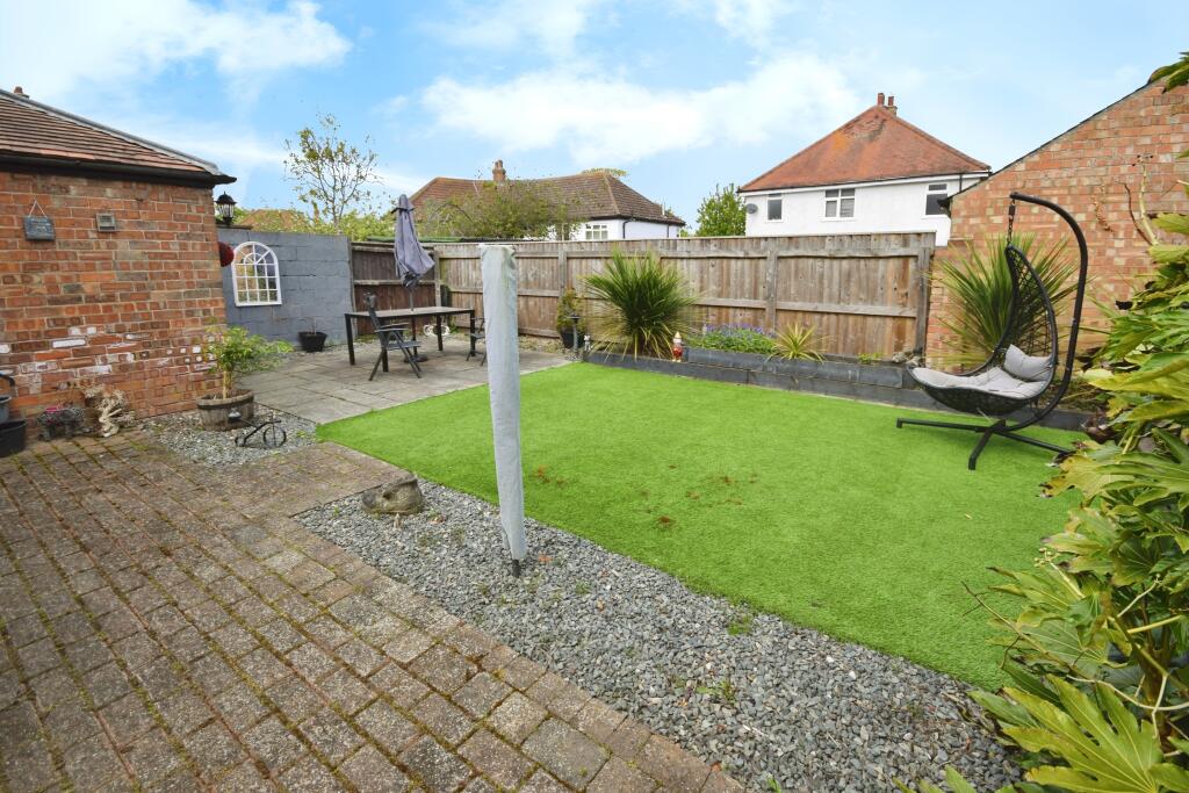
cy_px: 396
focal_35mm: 15
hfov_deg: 100.4
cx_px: 594
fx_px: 495
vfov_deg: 77.3
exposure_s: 1/320
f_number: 9
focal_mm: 10
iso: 200
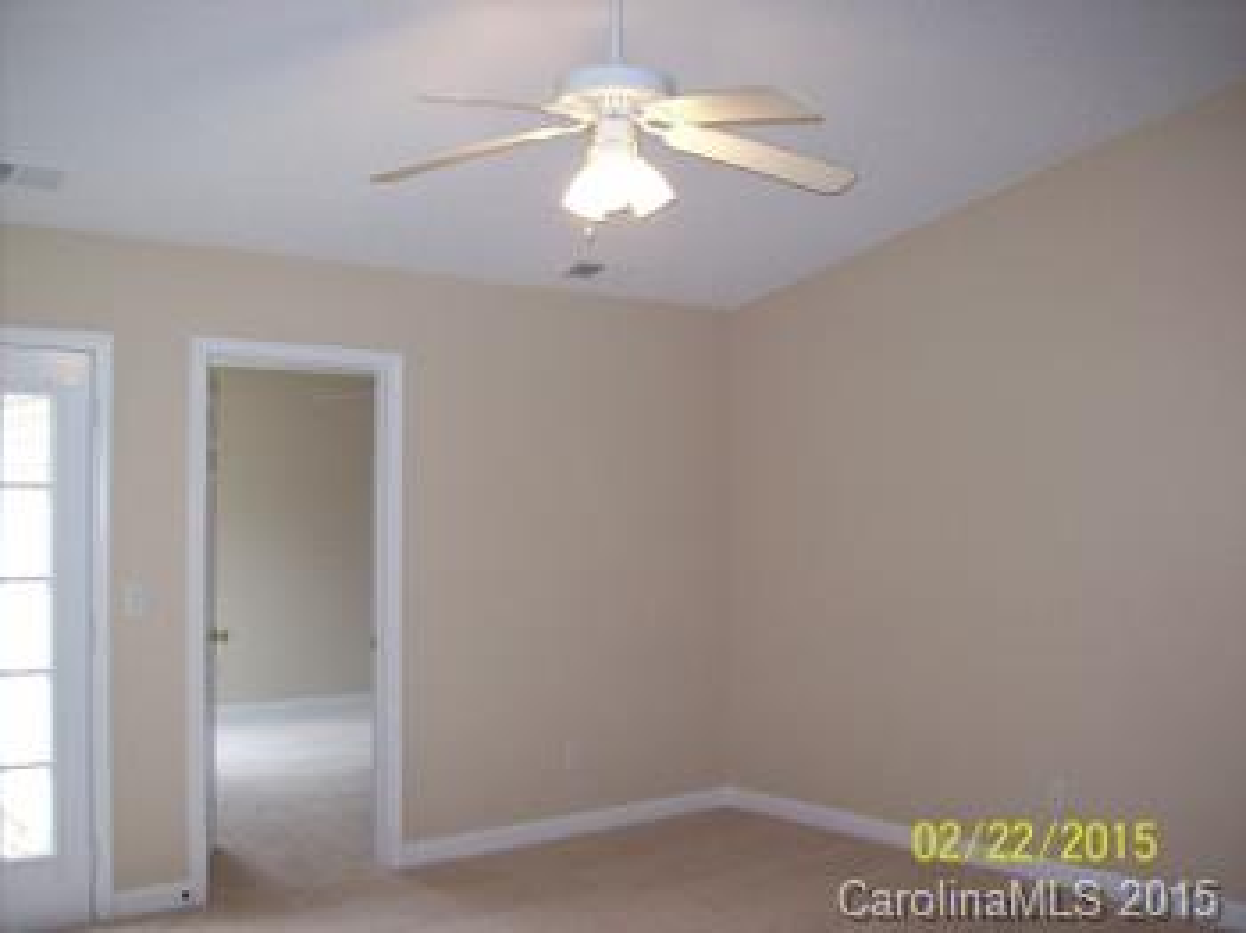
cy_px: 466
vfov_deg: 39.6
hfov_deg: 51.4
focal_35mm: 36
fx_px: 1295
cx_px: 623
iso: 200
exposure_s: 1/64
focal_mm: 6
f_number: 2.7
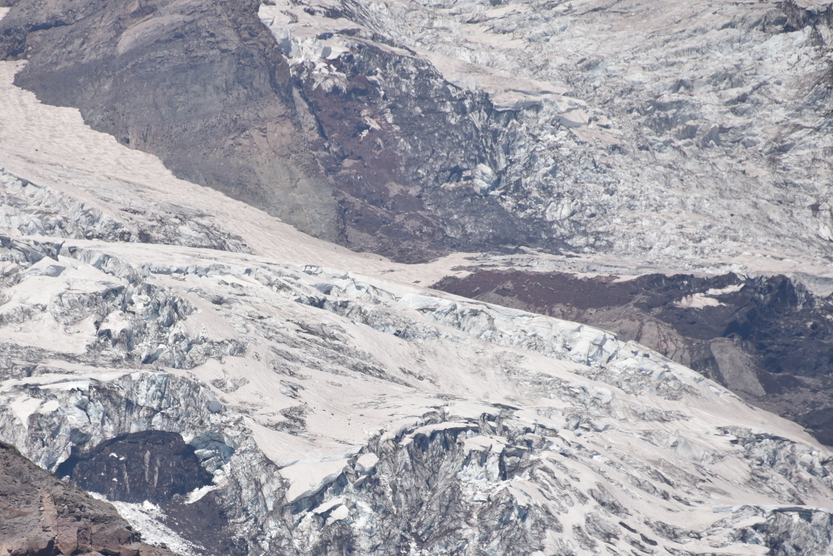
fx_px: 10670
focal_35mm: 461
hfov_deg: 4.5
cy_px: 392
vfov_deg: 3.0
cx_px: 263
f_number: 8
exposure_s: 1/640
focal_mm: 300
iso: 100
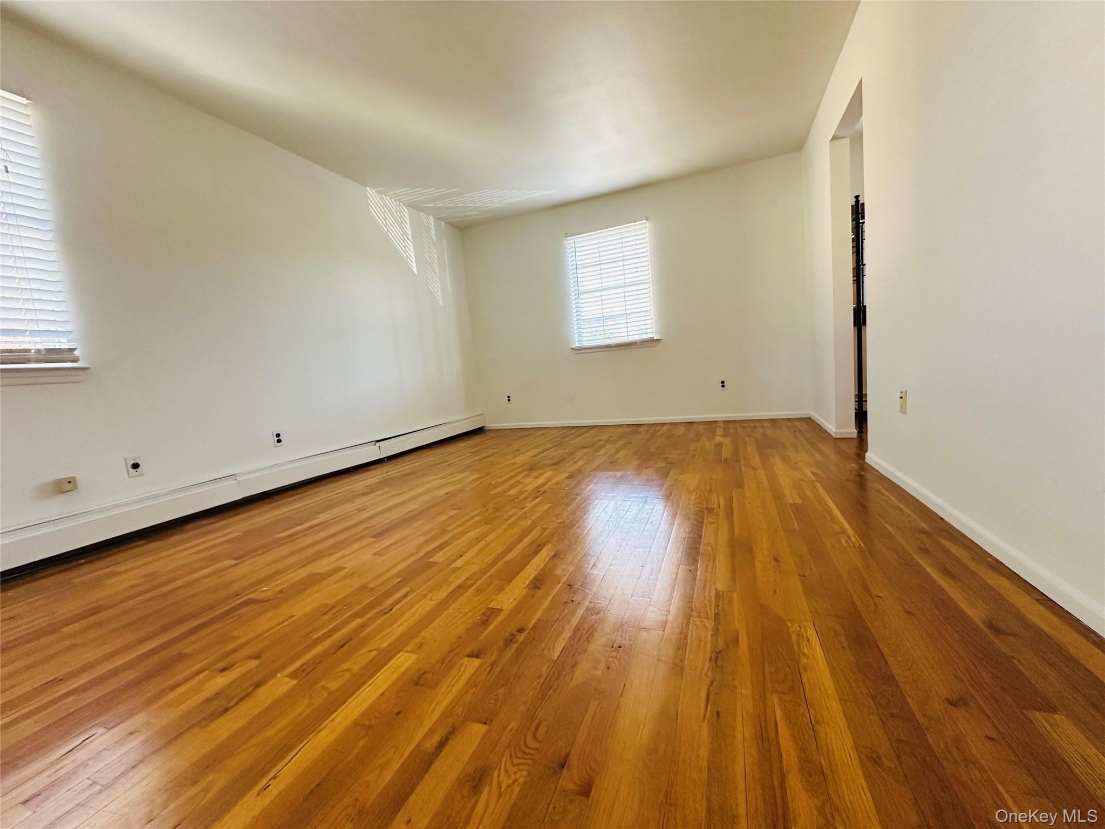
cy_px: 414
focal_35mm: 14
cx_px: 552
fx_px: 447
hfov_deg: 102.1
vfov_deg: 85.7
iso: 250
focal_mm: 2.22
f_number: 2.2
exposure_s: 1/99
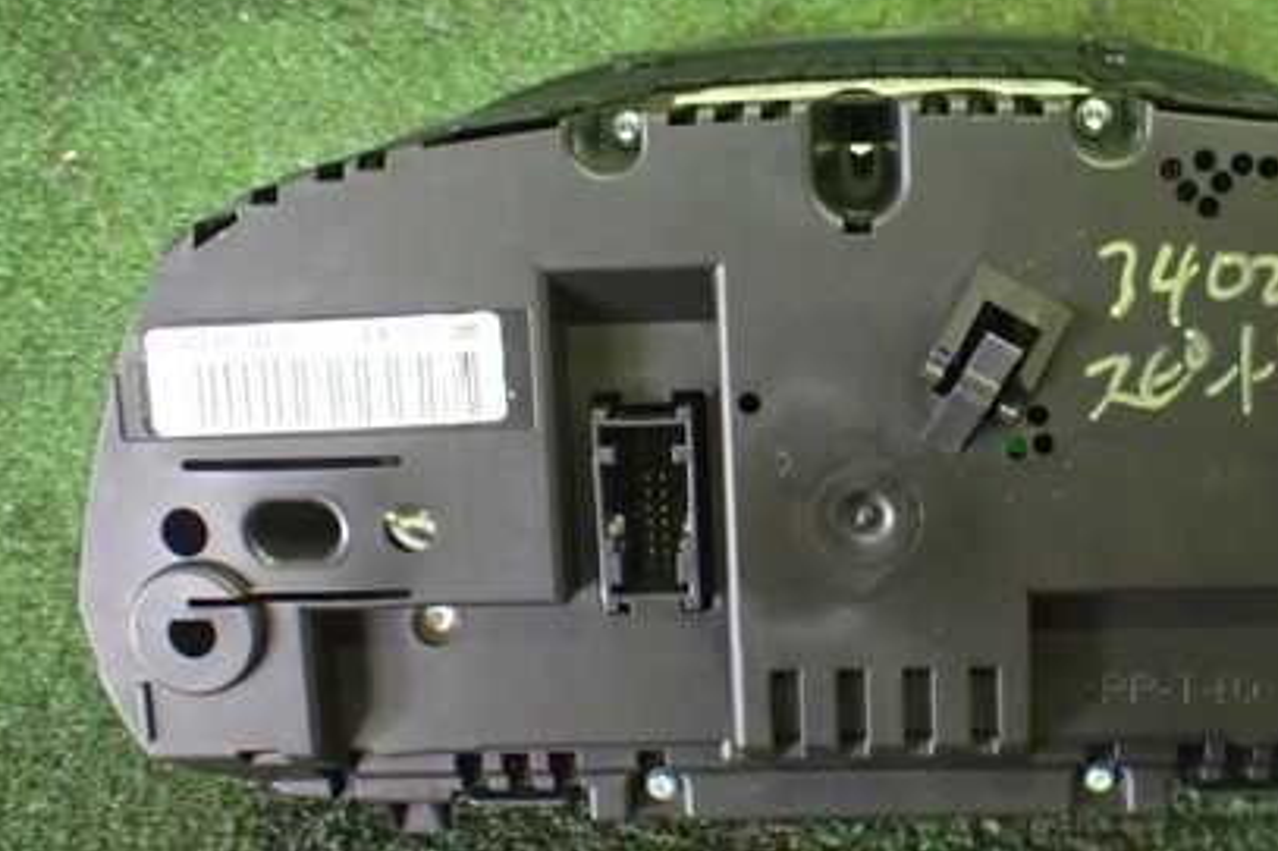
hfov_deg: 42.1
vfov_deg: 29.1
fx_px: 1632
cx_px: 864
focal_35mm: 46
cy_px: 305
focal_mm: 5.4
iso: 1000
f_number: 2.3
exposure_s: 1/30
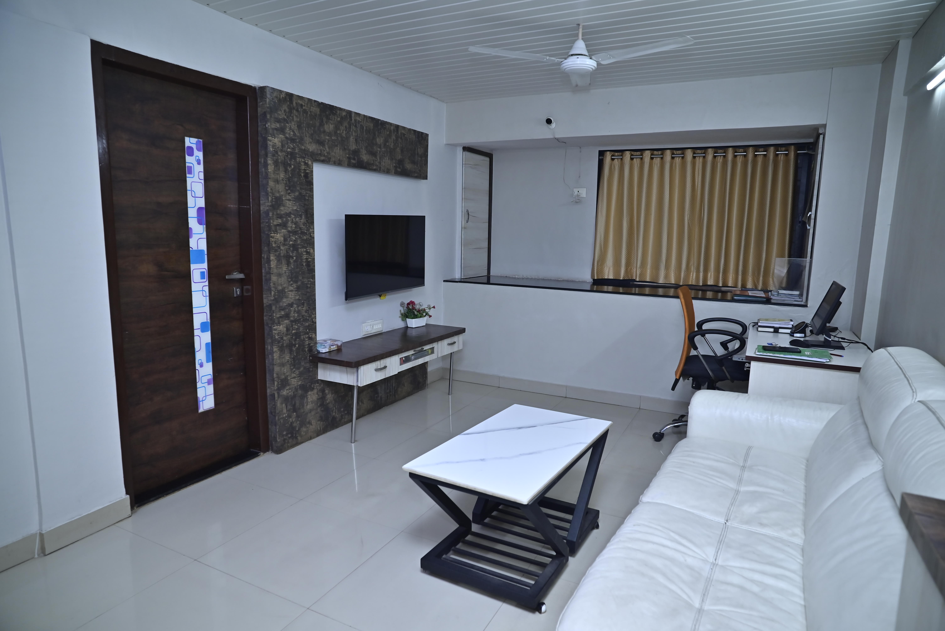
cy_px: 316
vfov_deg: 62.0
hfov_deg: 84.0
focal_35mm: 20
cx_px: 472
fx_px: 525
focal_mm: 20
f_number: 4
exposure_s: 1/160
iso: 800
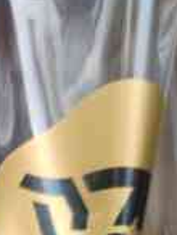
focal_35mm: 153
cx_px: -230
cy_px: 448
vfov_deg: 11.7
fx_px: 1040
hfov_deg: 8.9
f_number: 1.69
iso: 50
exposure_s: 1/303
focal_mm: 6.72
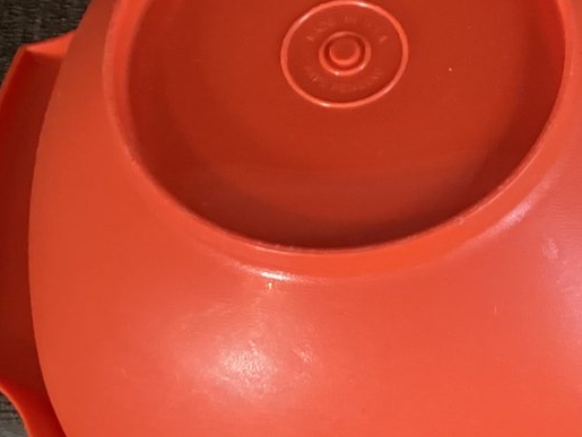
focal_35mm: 91
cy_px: 356
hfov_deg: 19.4
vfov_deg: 16.1
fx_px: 1531
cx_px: 805
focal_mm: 3.3
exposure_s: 1/60
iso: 320
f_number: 2.4
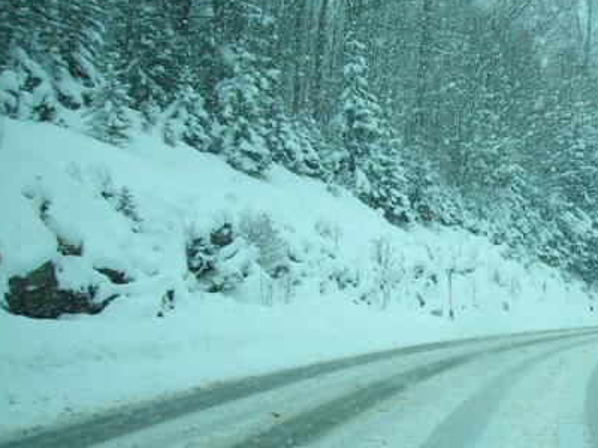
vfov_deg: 19.3
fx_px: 1313
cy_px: 287
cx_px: 583
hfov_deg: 24.6
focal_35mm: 76
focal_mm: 6.3
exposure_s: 1/319
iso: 50
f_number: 3.2
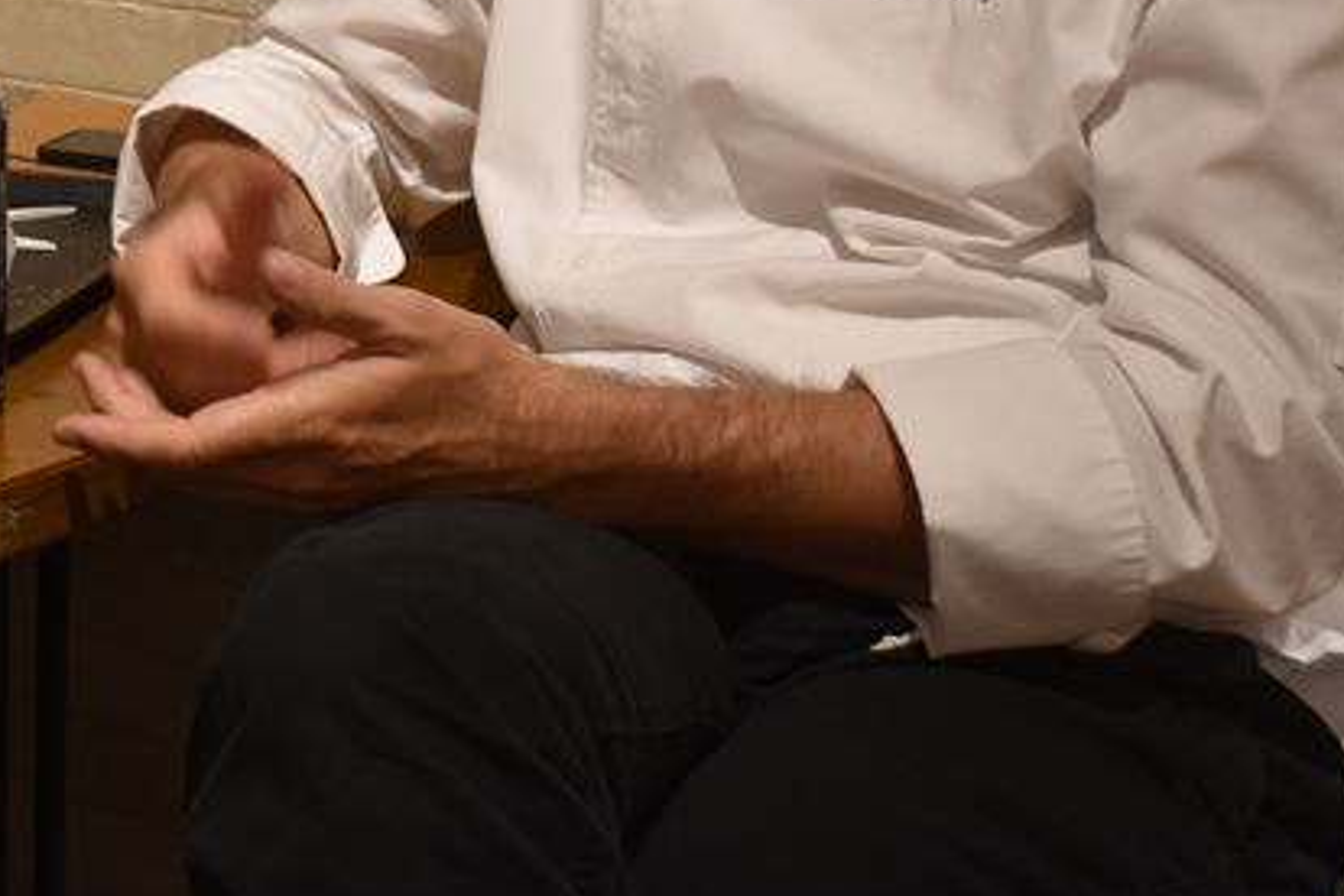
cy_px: -138
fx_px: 3182
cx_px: -91
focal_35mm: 85
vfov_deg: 15.5
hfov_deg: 22.6
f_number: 4.5
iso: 400
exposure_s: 1/80
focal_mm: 23
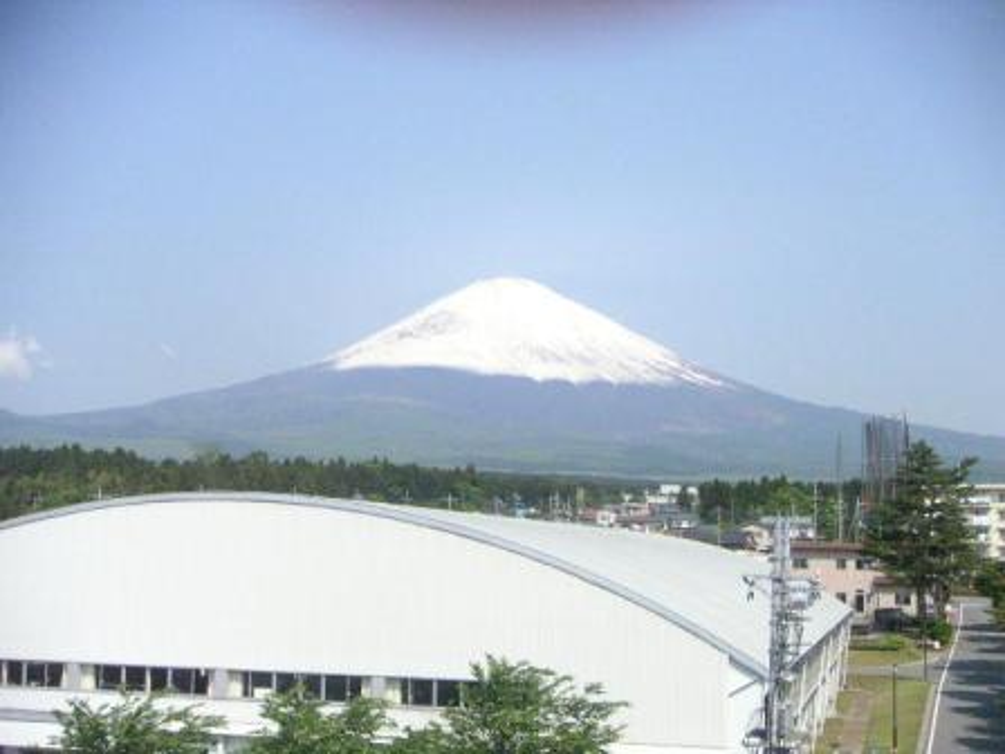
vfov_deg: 30.3
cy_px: 377
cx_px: 502
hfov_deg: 39.7
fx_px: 1394
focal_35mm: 48
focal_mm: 7.5
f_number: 6.7
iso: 400
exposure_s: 1/1000
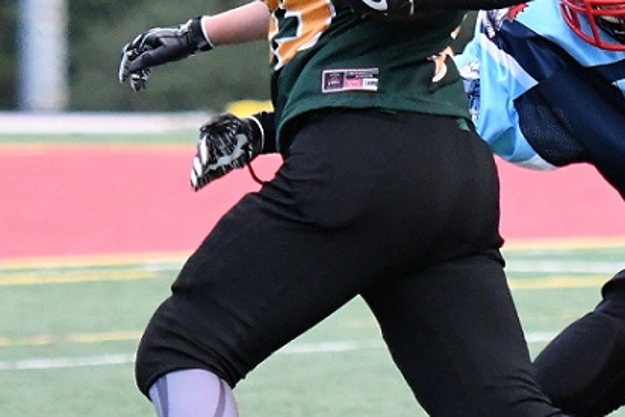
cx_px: 617
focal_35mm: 513
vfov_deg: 2.7
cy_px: 197
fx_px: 8919
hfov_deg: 4.0
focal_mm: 125
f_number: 2.8
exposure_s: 1/1000
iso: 5600
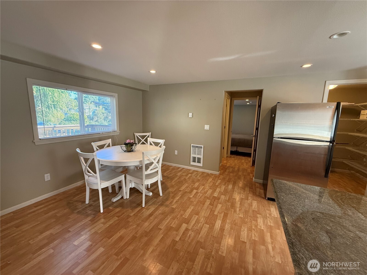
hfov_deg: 102.1
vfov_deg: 85.7
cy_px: 138
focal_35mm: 14
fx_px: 148
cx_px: 184
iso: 500
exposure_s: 1/120
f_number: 2.2
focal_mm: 2.22
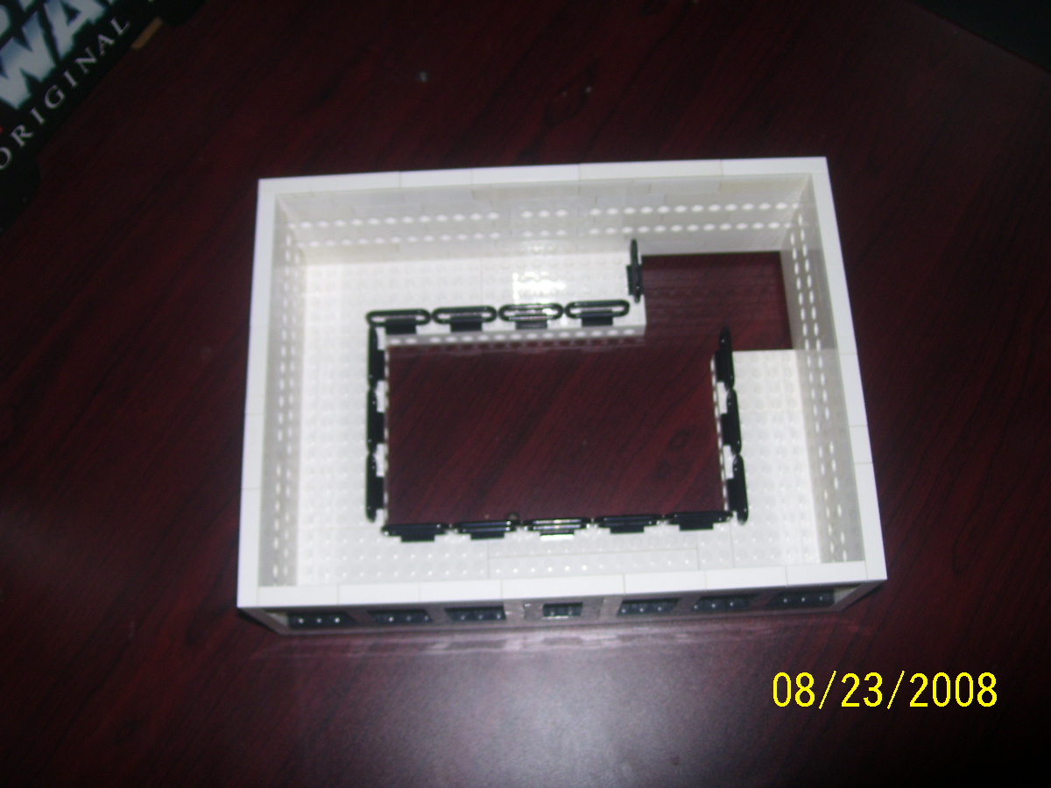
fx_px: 1123
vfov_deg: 38.7
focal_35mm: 37
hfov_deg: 50.1
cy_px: 394
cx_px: 526
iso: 80
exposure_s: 1/60
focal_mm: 6
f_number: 2.7
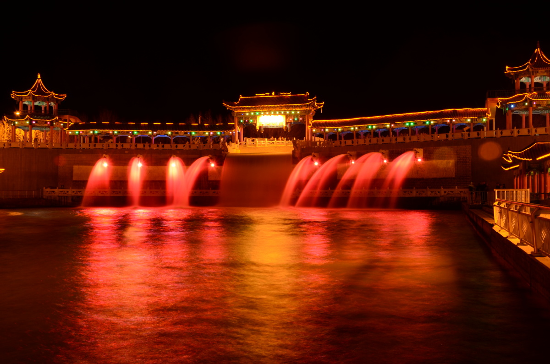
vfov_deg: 35.3
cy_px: 182
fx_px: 572
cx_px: 275
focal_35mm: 38
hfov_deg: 51.4
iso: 100
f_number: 8
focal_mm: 25
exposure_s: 8
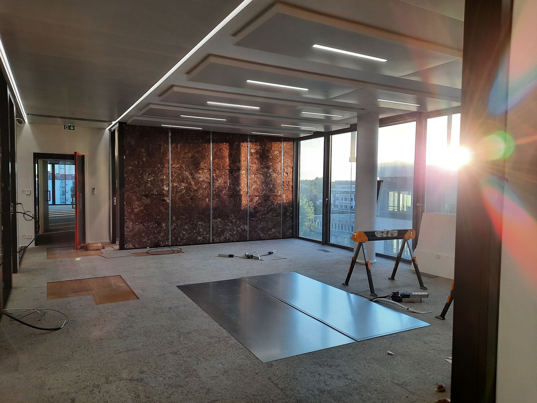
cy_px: 202
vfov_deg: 54.9
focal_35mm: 25
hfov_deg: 69.4
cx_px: 268
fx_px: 388
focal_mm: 4.6
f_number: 2
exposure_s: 1/100
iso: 50
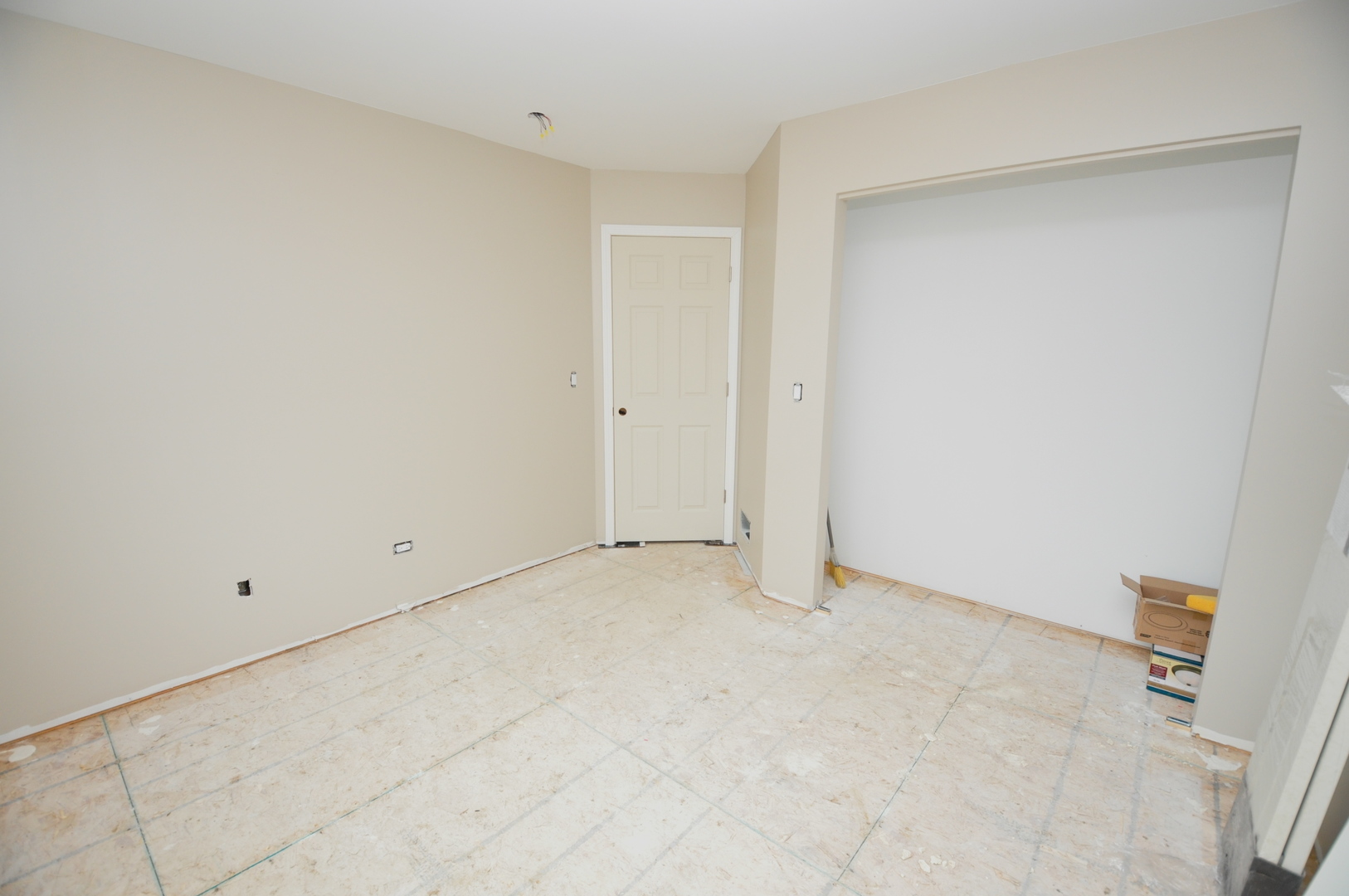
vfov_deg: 77.2
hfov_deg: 100.5
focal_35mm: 15
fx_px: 561
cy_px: 448
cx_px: 674
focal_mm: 10
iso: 800
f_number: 4
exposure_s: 1/60
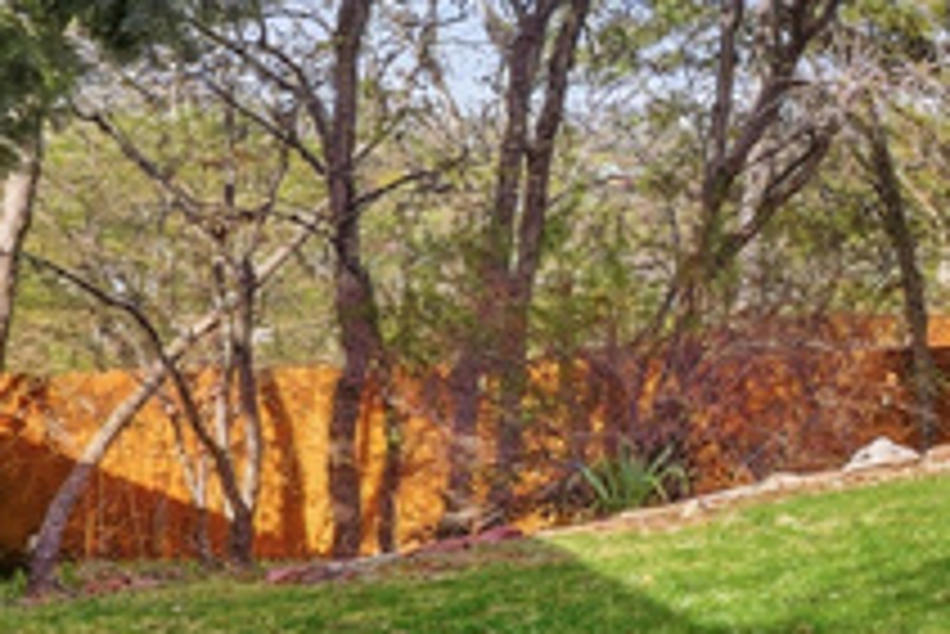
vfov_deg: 19.1
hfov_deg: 17.3
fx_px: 1873
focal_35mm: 71
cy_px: 137
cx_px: 2031
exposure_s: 1/4000
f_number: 9
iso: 160
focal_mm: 14.6
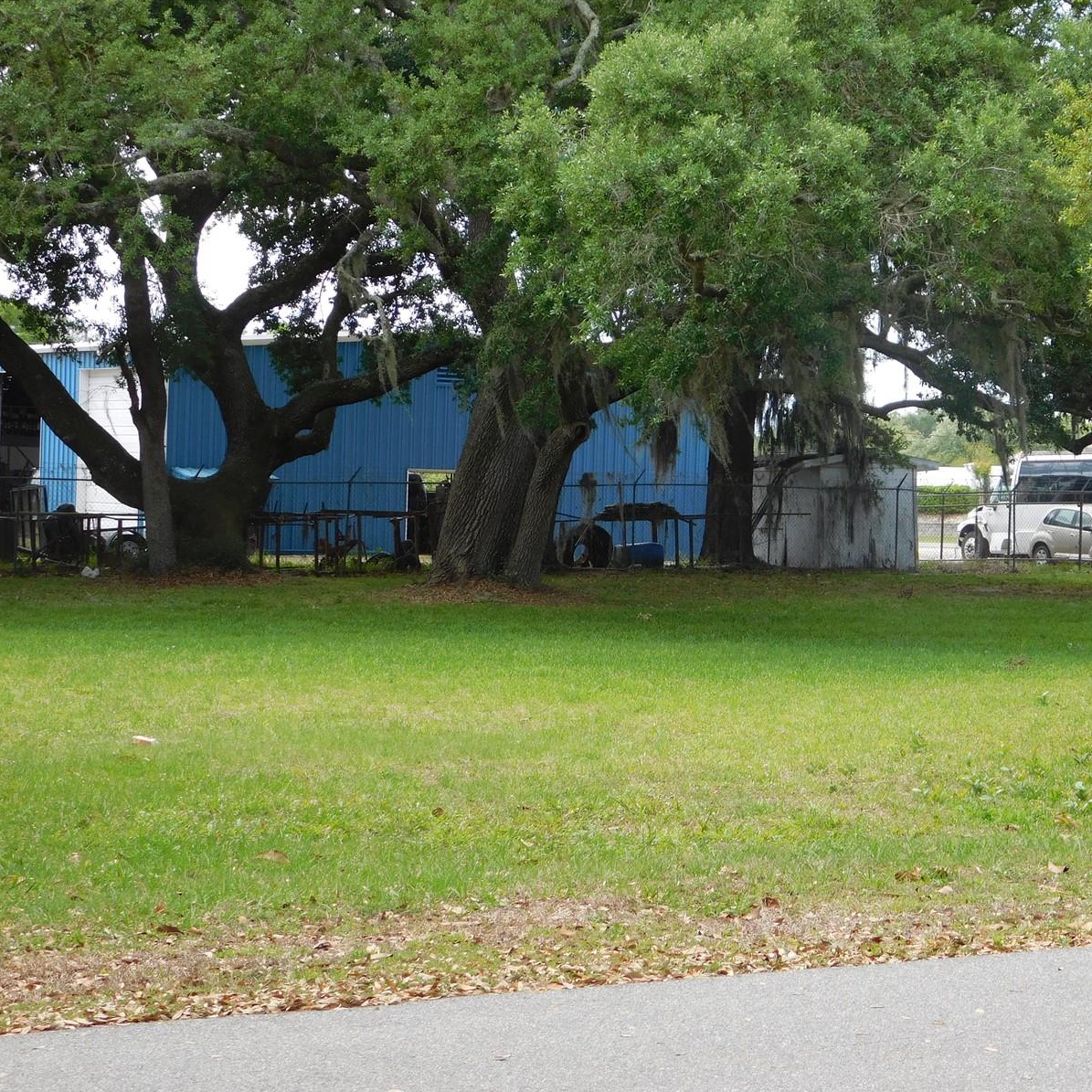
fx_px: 2998
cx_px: 723
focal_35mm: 84
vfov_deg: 20.6
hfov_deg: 20.6
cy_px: 545
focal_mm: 12.6
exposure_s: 1/250
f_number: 4.3
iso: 125
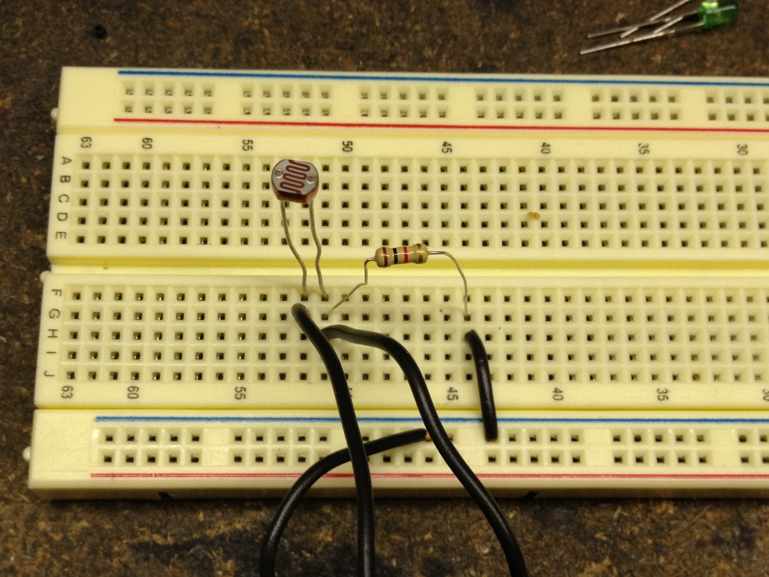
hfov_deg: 38.2
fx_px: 1111
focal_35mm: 50
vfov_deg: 28.9
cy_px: 389
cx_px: 389
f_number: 2.4
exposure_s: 1/20
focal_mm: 4.28
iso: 125
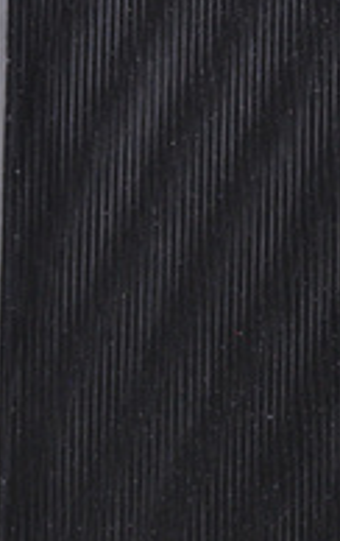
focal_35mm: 371
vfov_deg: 5.6
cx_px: 387
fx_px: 5479
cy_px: 230
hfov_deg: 3.5
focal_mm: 105
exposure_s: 1/125
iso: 3200
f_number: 9.5
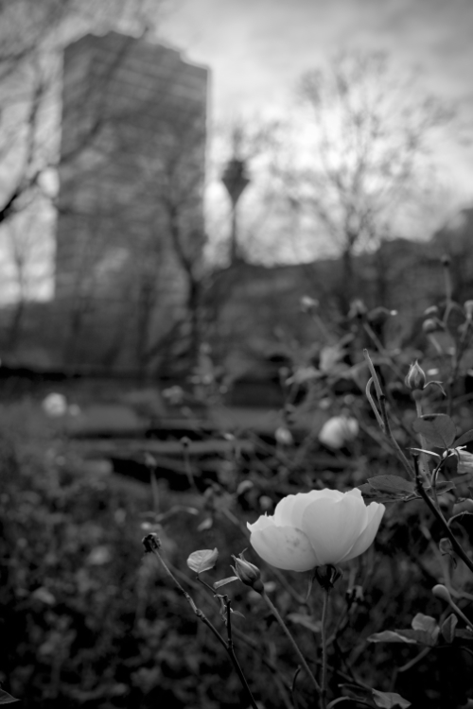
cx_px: 236
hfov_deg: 33.4
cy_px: 354
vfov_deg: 48.5
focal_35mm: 40
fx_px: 788
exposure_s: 1/200
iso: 360
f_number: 5.6
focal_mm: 40
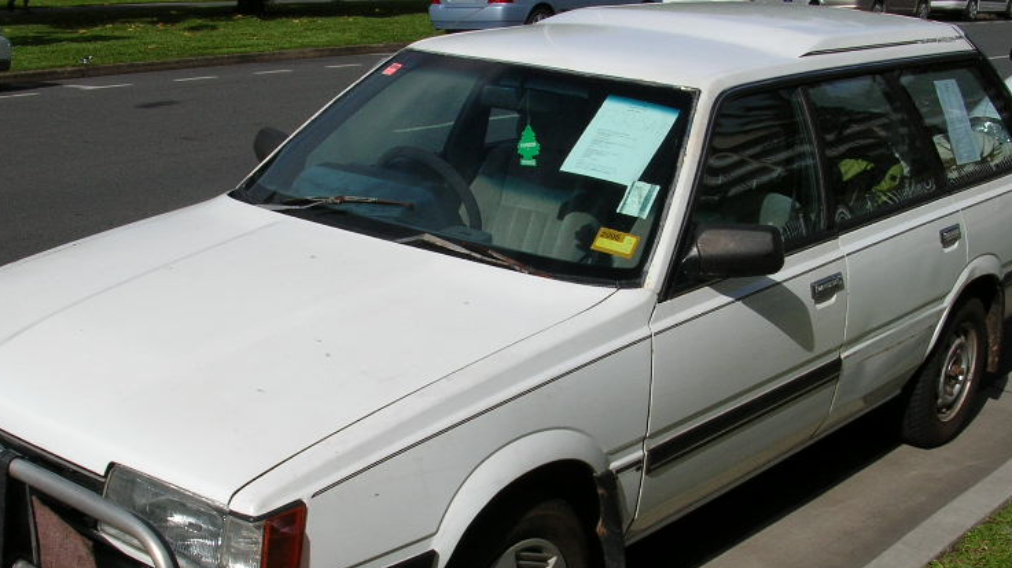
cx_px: 511
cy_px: 351
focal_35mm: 53
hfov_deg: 39.2
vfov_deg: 22.6
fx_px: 1422
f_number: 5.6
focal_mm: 5.8
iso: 50
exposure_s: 1/744
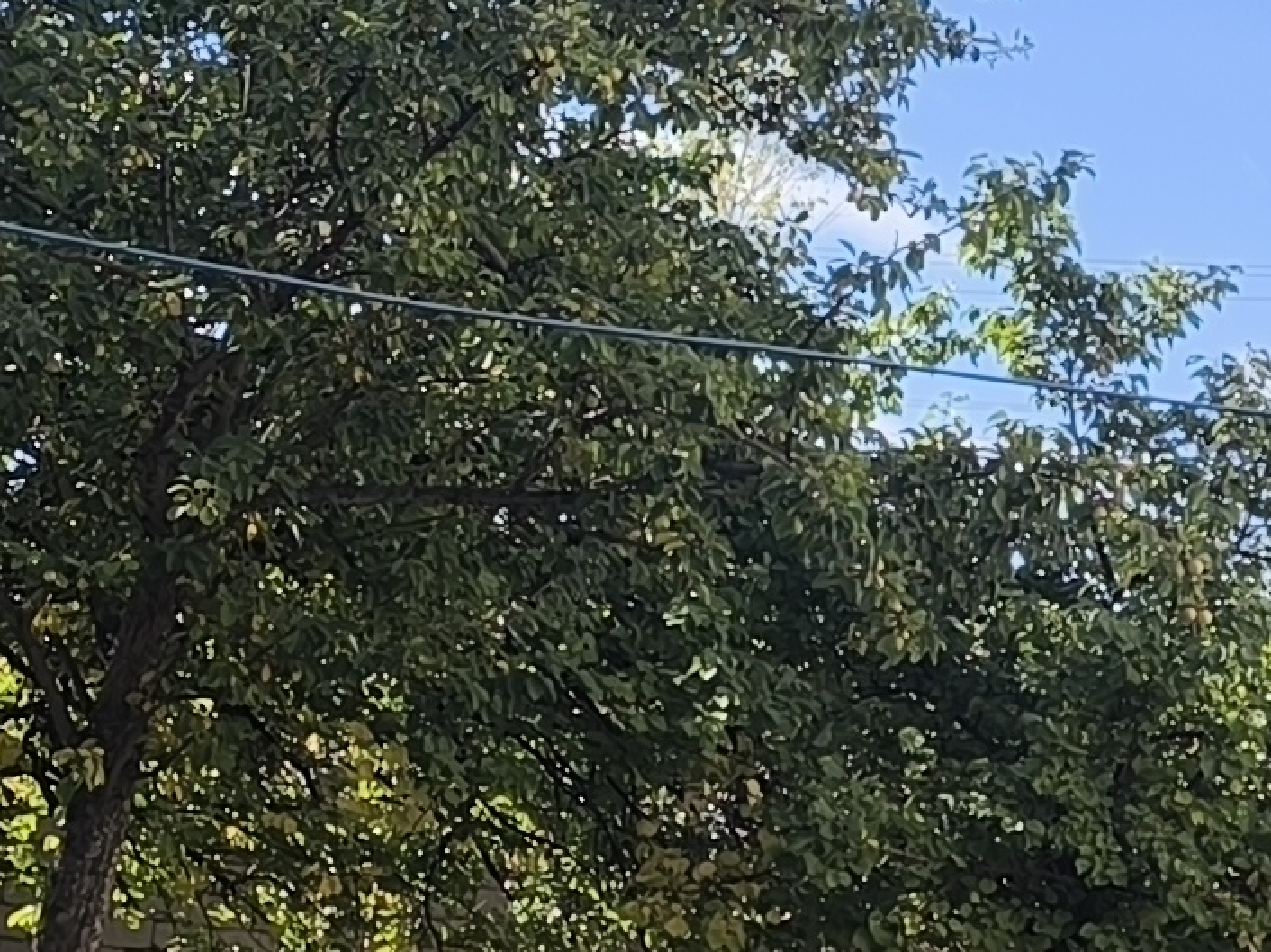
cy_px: 646
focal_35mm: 133
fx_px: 4882
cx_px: 1660
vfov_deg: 11.1
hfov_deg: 14.2
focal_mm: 6.14
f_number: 1.65
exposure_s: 1/860
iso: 50
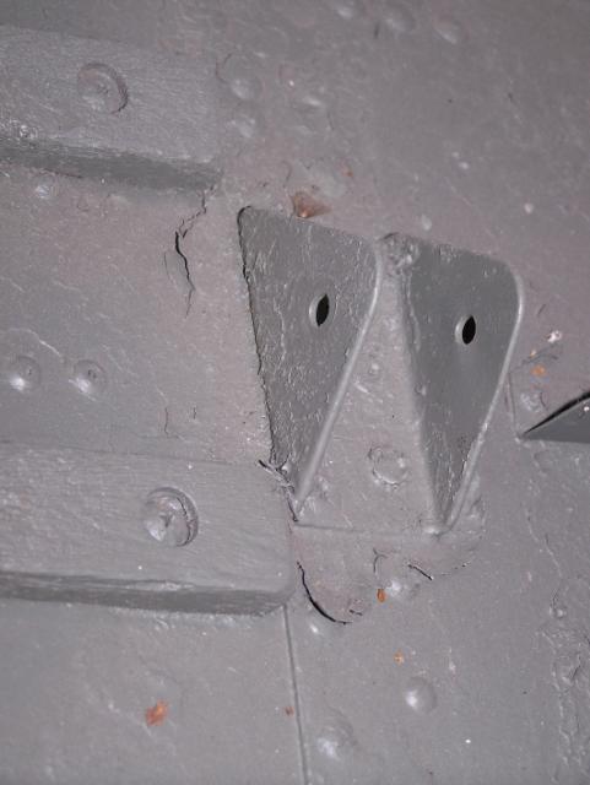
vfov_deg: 18.7
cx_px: 295
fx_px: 2383
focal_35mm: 105
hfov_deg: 14.1
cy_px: 392
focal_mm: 17.5
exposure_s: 1/100
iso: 80
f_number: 3.2
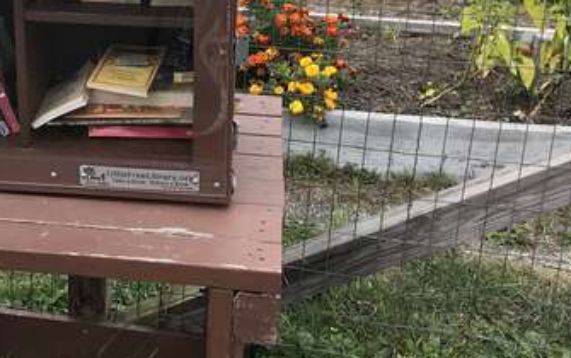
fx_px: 1059
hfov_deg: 28.9
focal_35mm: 68
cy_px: 41
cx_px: 49
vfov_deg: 18.9
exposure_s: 1/191
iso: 20
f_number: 1.8
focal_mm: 3.99
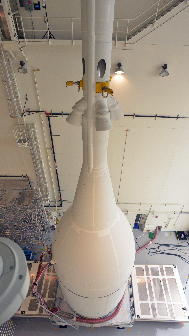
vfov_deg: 83.8
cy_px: 168
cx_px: 96
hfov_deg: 53.6
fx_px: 187
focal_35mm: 21
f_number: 8
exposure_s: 1/125
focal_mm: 20
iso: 640
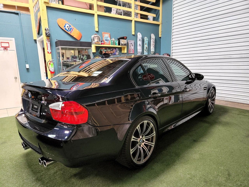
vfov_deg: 58.9
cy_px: 94
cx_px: 124
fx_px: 165
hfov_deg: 73.9
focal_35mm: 23
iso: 800
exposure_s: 1/120
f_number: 1.8
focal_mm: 5.4
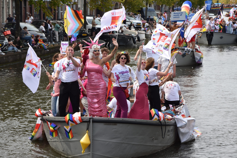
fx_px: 839
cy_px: 79
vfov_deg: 10.8
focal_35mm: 128
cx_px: 118
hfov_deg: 16.1
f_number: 8
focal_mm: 85
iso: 200
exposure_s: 1/250
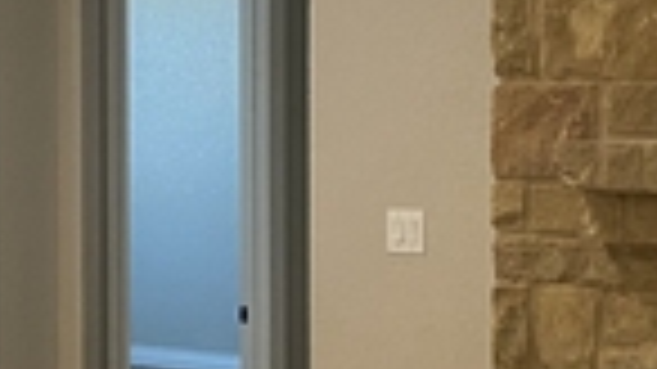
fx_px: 2159
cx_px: 68
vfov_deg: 9.8
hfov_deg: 17.1
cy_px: 212
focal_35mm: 124
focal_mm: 4.25
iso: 200
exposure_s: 1/60
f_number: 1.8
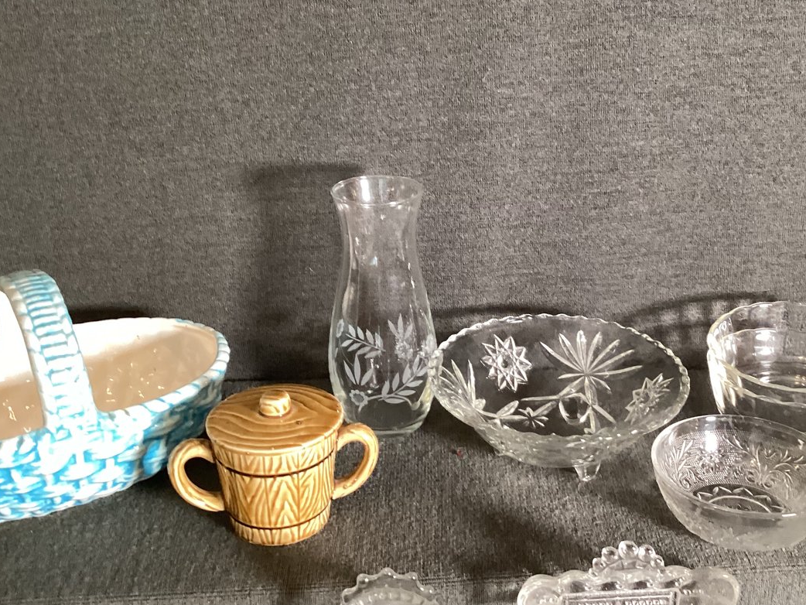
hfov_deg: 41.8
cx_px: 501
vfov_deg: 32.2
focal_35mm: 45
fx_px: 1048
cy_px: 276
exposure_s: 1/60
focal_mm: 3.3
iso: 200
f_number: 2.4
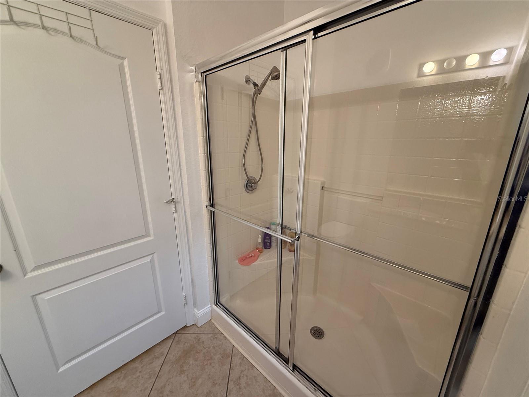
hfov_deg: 102.1
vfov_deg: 85.7
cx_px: 264
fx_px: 214
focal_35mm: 14
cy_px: 198
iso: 200
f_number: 2.2
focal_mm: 2.22
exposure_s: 1/60
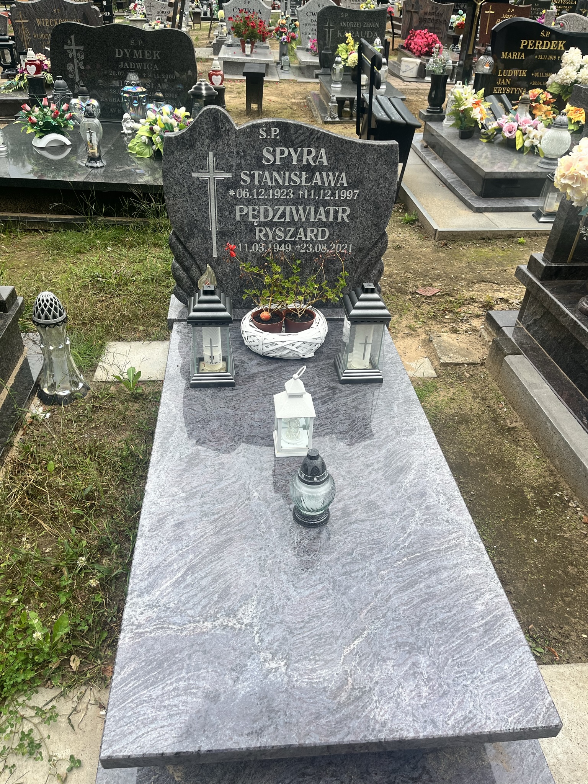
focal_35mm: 26
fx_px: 589
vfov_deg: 67.3
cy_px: 392
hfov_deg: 53.1
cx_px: 294
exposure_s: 1/680
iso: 50
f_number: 1.6
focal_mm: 5.1
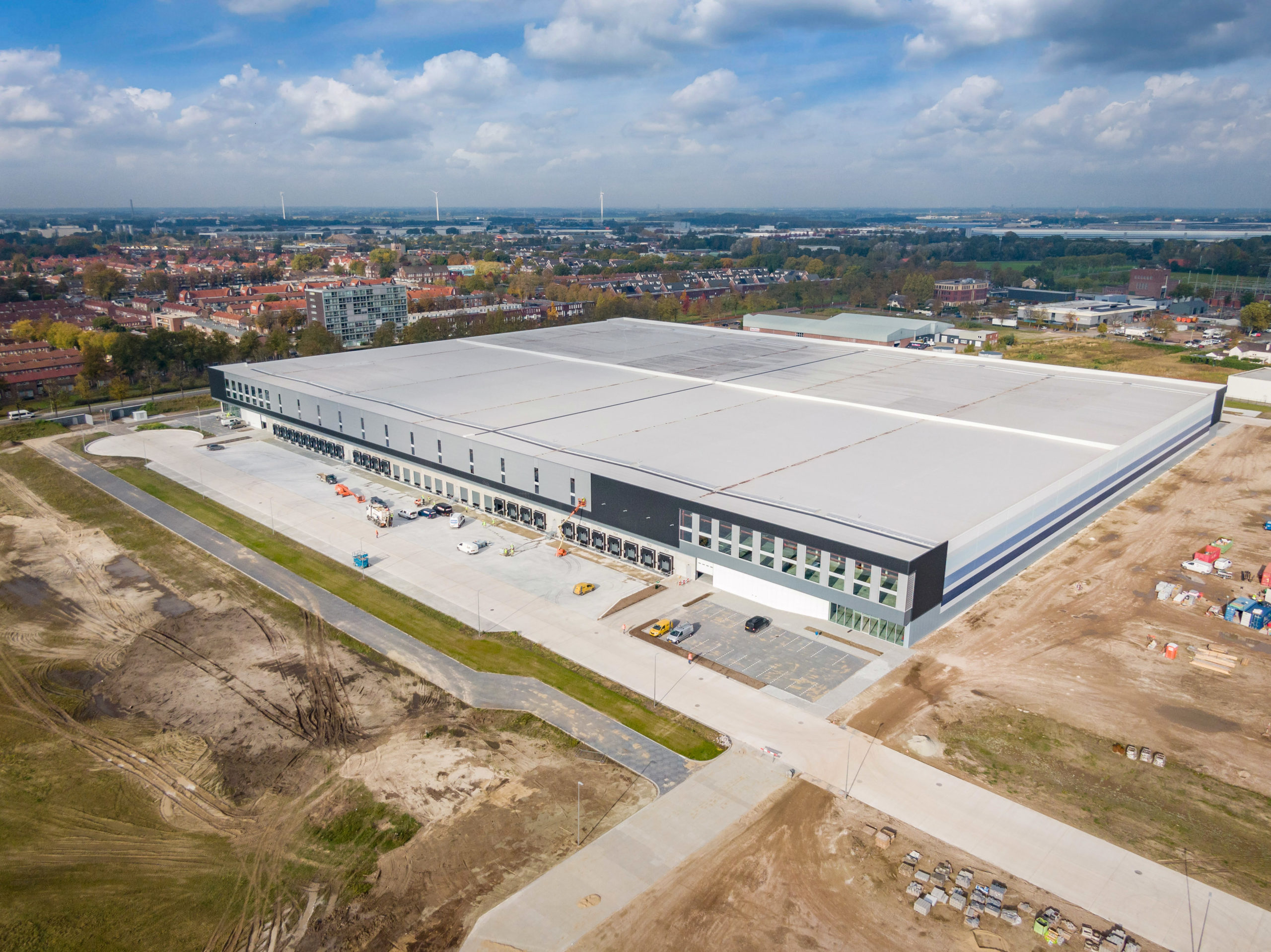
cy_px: 476
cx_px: 636
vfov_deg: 56.8
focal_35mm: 24
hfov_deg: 71.6
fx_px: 881
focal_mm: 4.39
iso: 100
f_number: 2.8
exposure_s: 1/1600
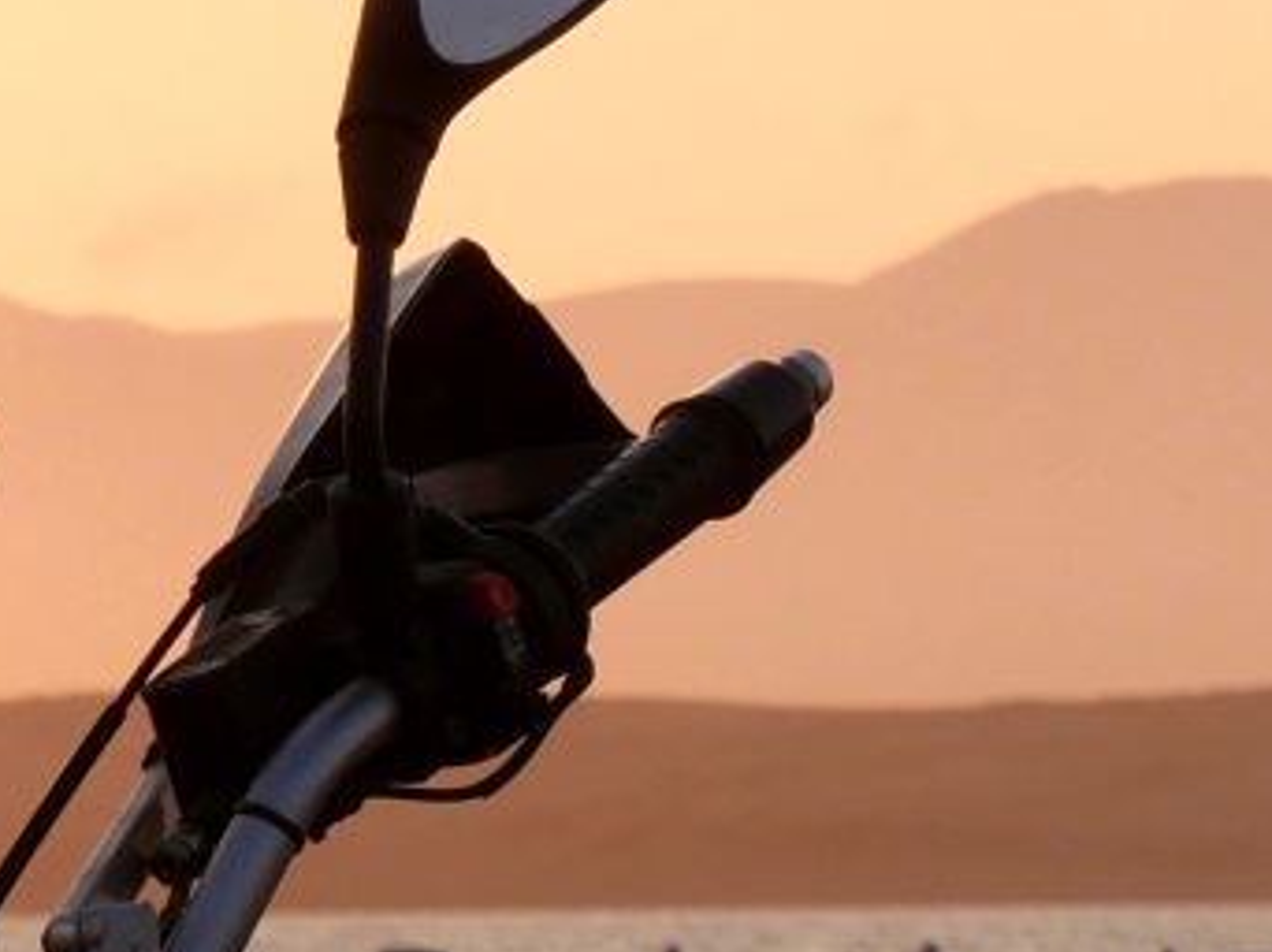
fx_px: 19792
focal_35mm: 539
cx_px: -2254
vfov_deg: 2.7
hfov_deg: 3.6
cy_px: 1644
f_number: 8
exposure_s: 1/250
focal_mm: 46
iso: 200
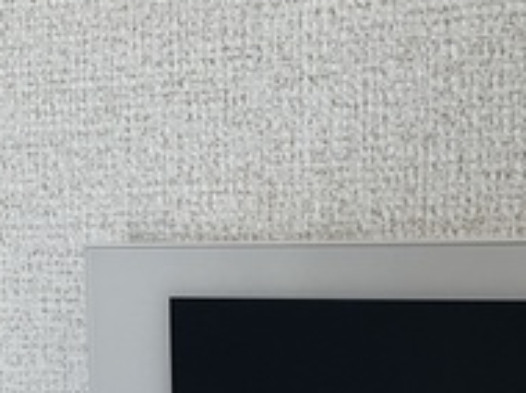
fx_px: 1457
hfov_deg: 20.3
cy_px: 508
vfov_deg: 14.7
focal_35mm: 96
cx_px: 379
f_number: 1.6
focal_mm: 4.2
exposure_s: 1/121
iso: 100
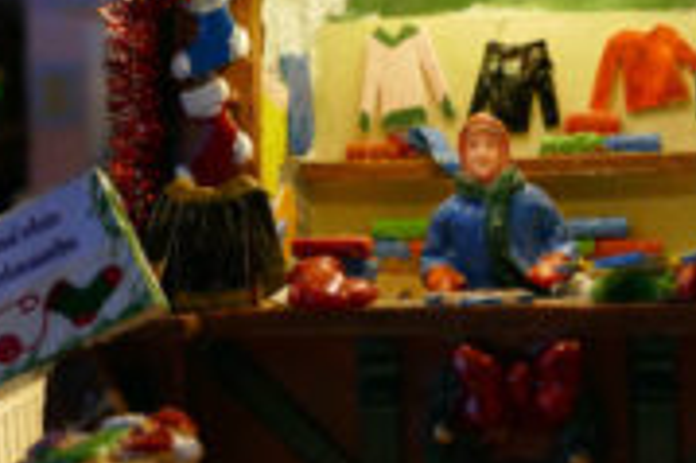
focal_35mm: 56
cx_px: 439
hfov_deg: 35.5
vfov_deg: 24.0
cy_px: 154
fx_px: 1082
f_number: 2.8
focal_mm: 9.1
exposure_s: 1/30
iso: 1600
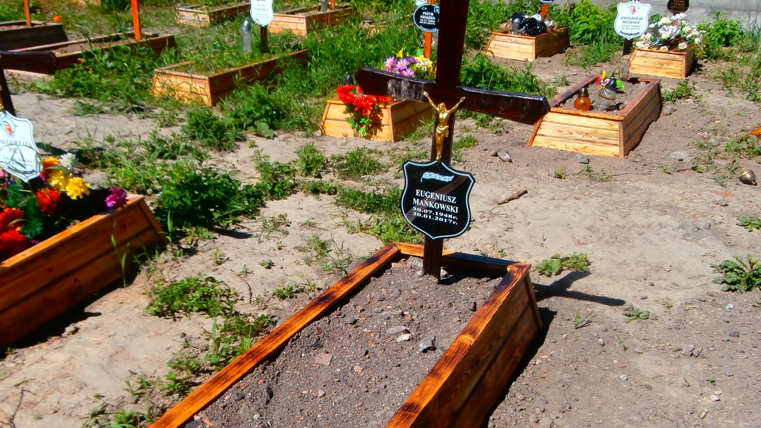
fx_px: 706
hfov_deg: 56.6
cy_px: 327
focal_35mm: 35
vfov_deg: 33.0
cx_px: 351
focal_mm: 4.2
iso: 100
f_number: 3
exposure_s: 1/1600
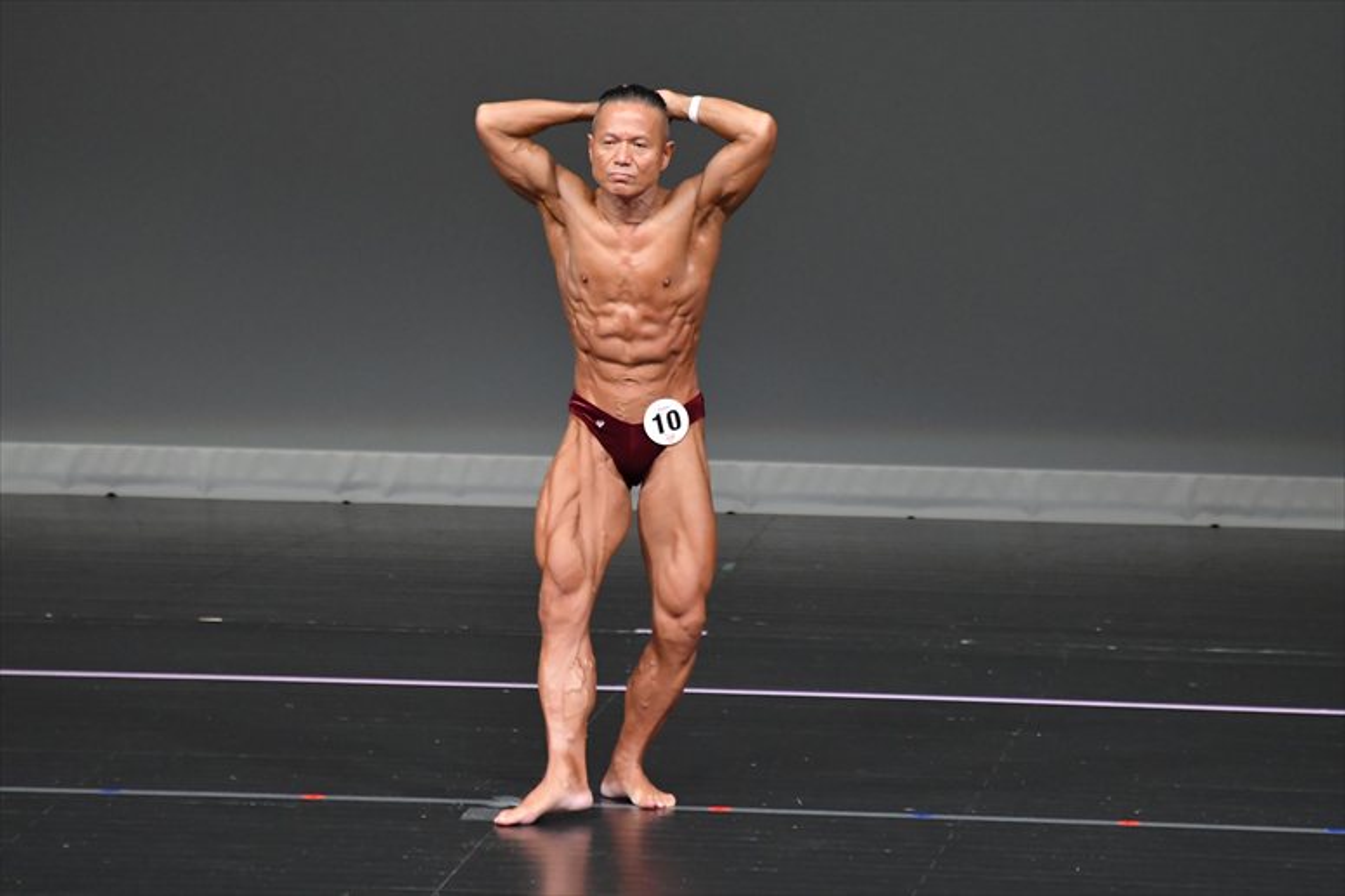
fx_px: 12883
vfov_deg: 4.0
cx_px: 672
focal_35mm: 345
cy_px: 448
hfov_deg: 6.0
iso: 4000
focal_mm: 230
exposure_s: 1/400
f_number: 5.6
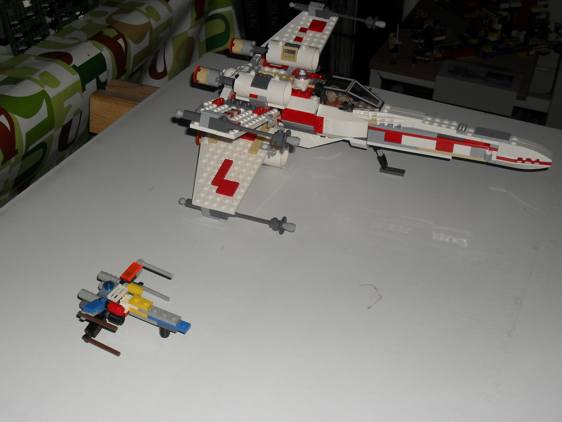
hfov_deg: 38.9
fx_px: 796
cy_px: 211
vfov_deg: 29.7
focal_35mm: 49
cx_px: 281
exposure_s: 1/45
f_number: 10
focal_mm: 8.7
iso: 100
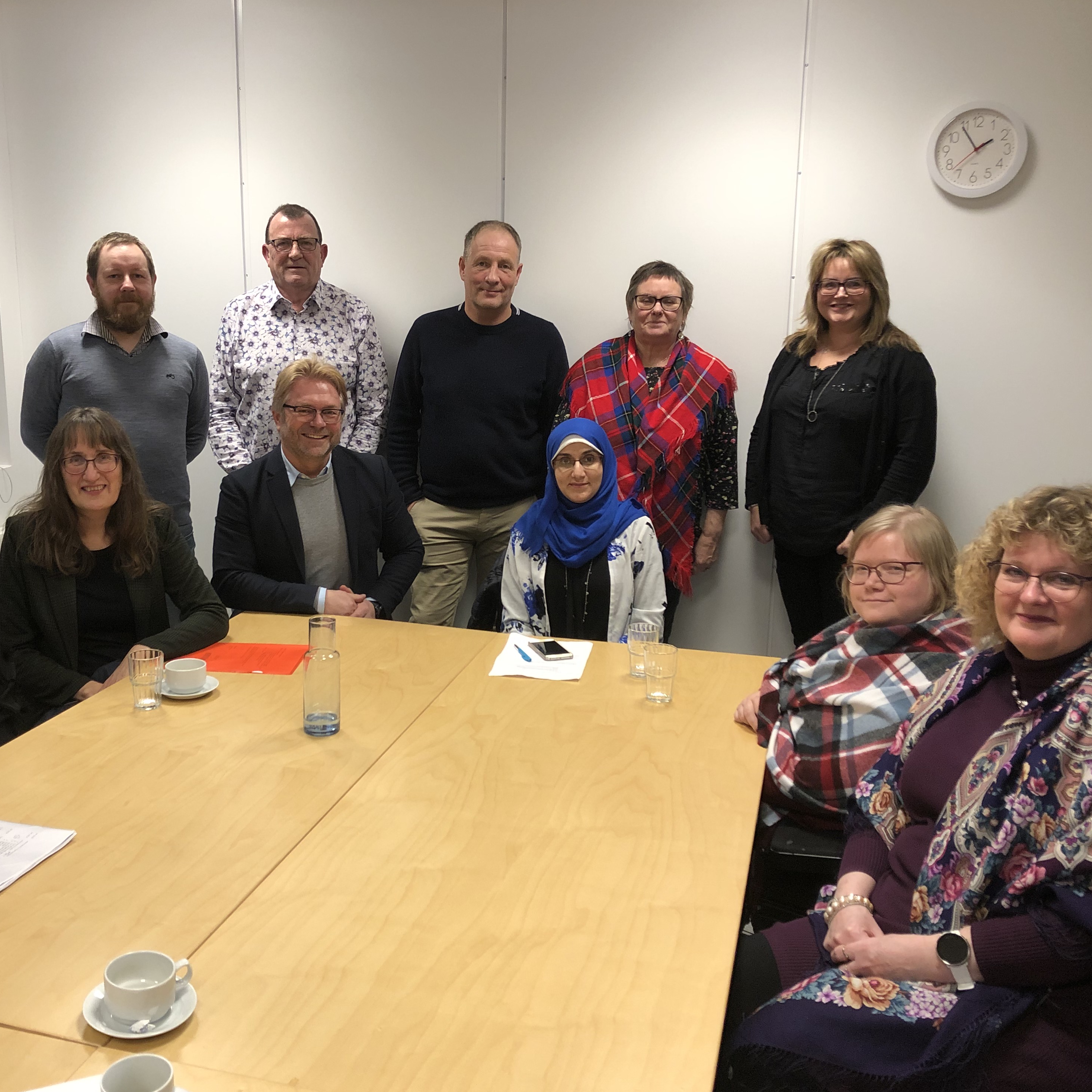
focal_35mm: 34
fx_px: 1213
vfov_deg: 48.4
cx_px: 454
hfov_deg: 48.2
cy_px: 557
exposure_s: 1/26
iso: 40
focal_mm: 3.99
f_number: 1.8
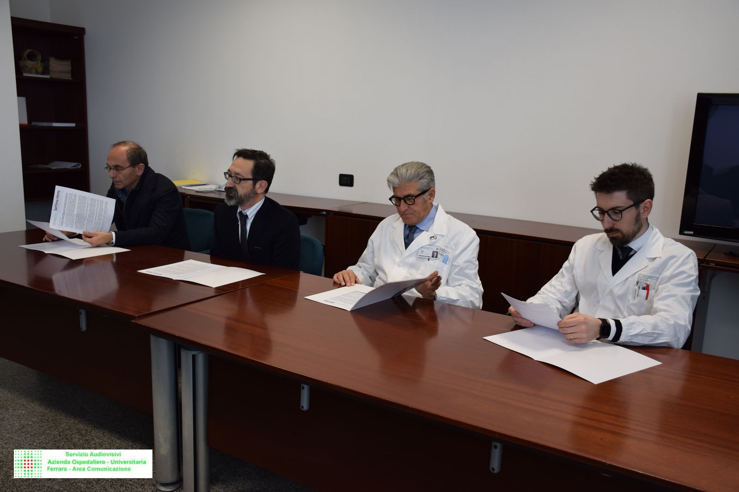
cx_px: 370
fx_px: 708
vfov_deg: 38.3
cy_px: 246
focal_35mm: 34
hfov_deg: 55.1
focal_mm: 23
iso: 400
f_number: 4.5
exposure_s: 1/80
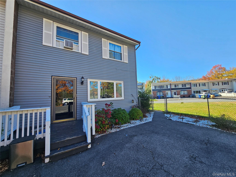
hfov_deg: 106.2
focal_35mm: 13
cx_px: 118
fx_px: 89
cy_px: 88
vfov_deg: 89.9
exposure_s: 1/652
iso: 50
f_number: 2.2
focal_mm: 2.2
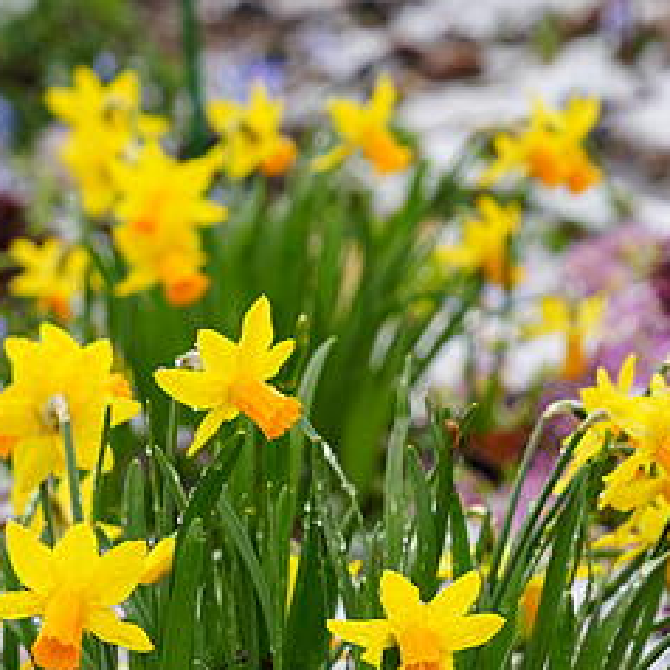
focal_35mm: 261
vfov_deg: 6.7
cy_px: 524
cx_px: 410
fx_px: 5715
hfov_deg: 6.7
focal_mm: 120
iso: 125
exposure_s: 1/125
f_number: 6.3
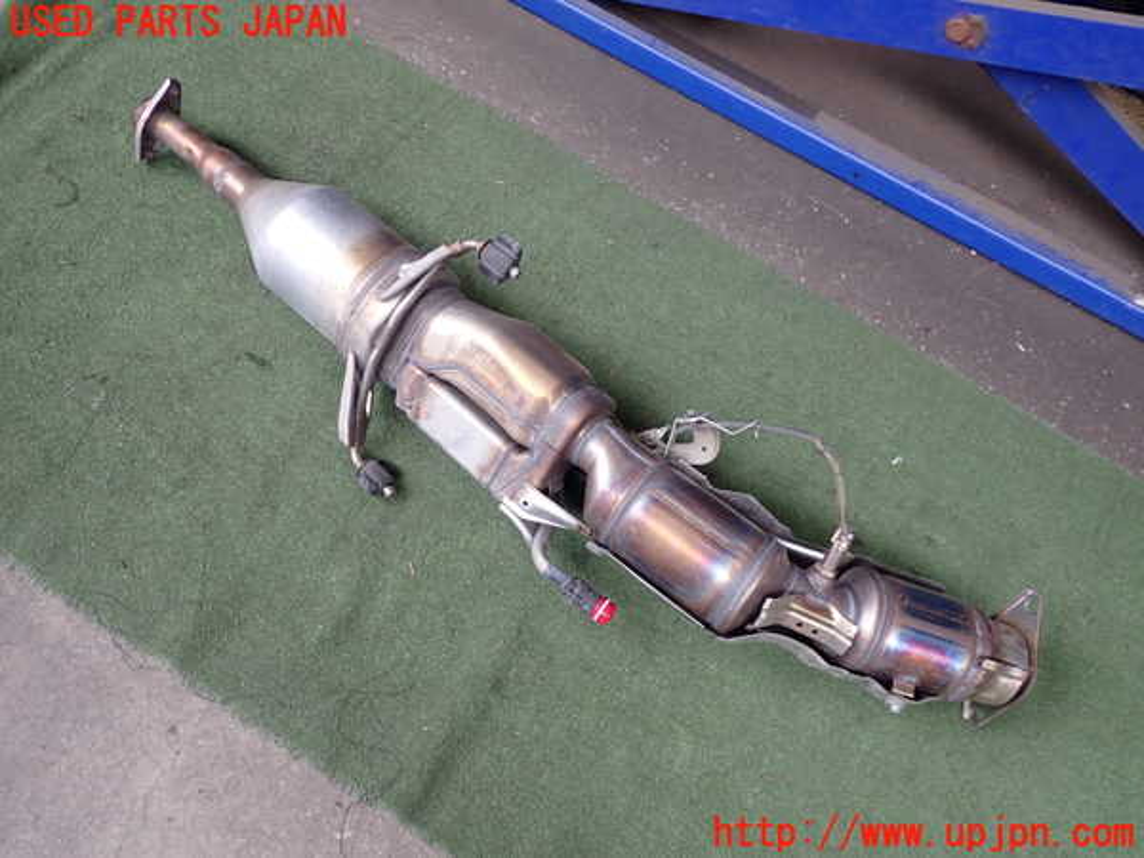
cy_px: 429
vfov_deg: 46.8
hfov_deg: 60.0
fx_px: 991
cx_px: 572
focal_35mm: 30
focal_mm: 5.4
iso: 125
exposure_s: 1/125
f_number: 2.3
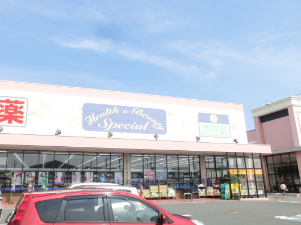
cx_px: 122
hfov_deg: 61.2
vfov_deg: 48.2
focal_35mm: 29
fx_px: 252
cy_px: 114
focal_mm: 4.24
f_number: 3
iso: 80
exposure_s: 1/1000
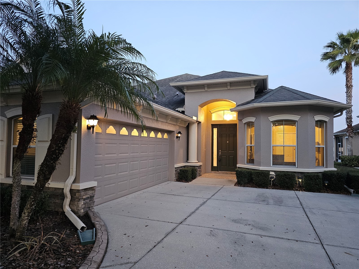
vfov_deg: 58.9
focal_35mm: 23
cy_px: 134
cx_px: 180
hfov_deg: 73.9
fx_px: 239
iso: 640
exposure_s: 1/40
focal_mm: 6.3
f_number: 1.7
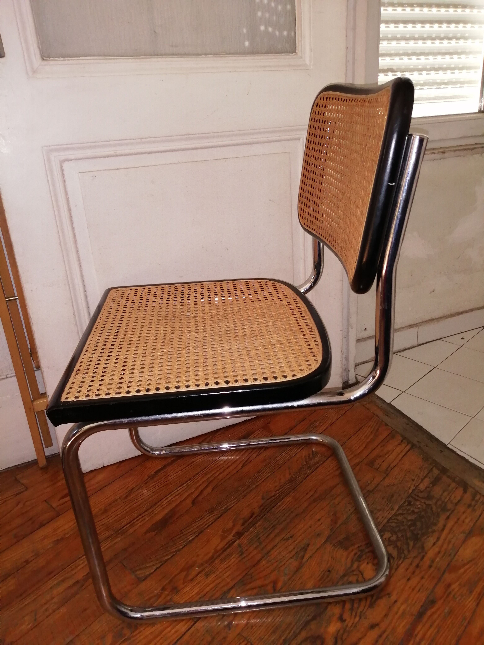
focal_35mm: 26
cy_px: 322
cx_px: 242
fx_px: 485
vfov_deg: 67.3
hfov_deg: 53.1
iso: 200
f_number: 1.8
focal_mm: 3.62
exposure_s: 1/33.3
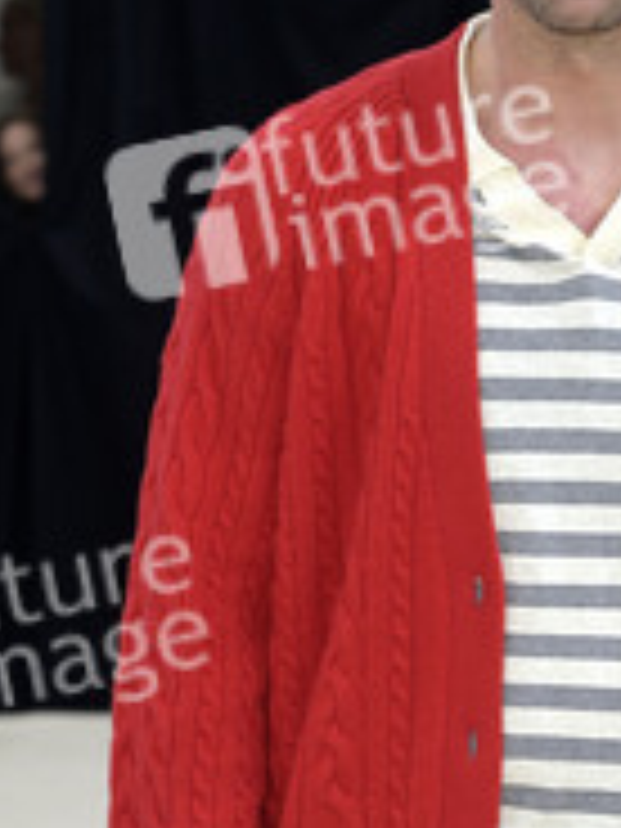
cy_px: 418
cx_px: 468
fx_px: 5238
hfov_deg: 6.8
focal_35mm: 219
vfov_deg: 9.0
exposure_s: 1/250
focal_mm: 105
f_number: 5.6
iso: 500
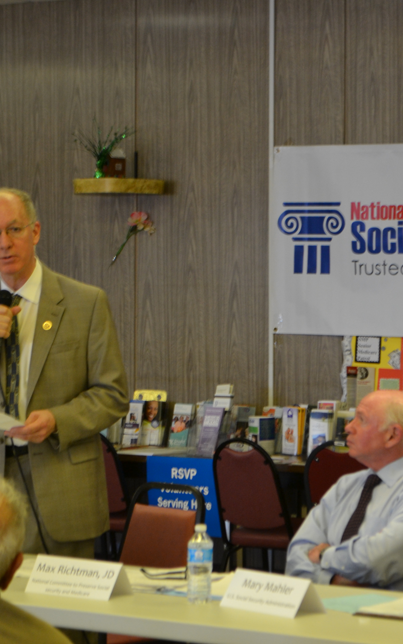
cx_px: 266
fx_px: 2228
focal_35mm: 127
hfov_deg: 10.3
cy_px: 321
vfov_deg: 16.5
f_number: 5.6
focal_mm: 55
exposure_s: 1/15
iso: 500
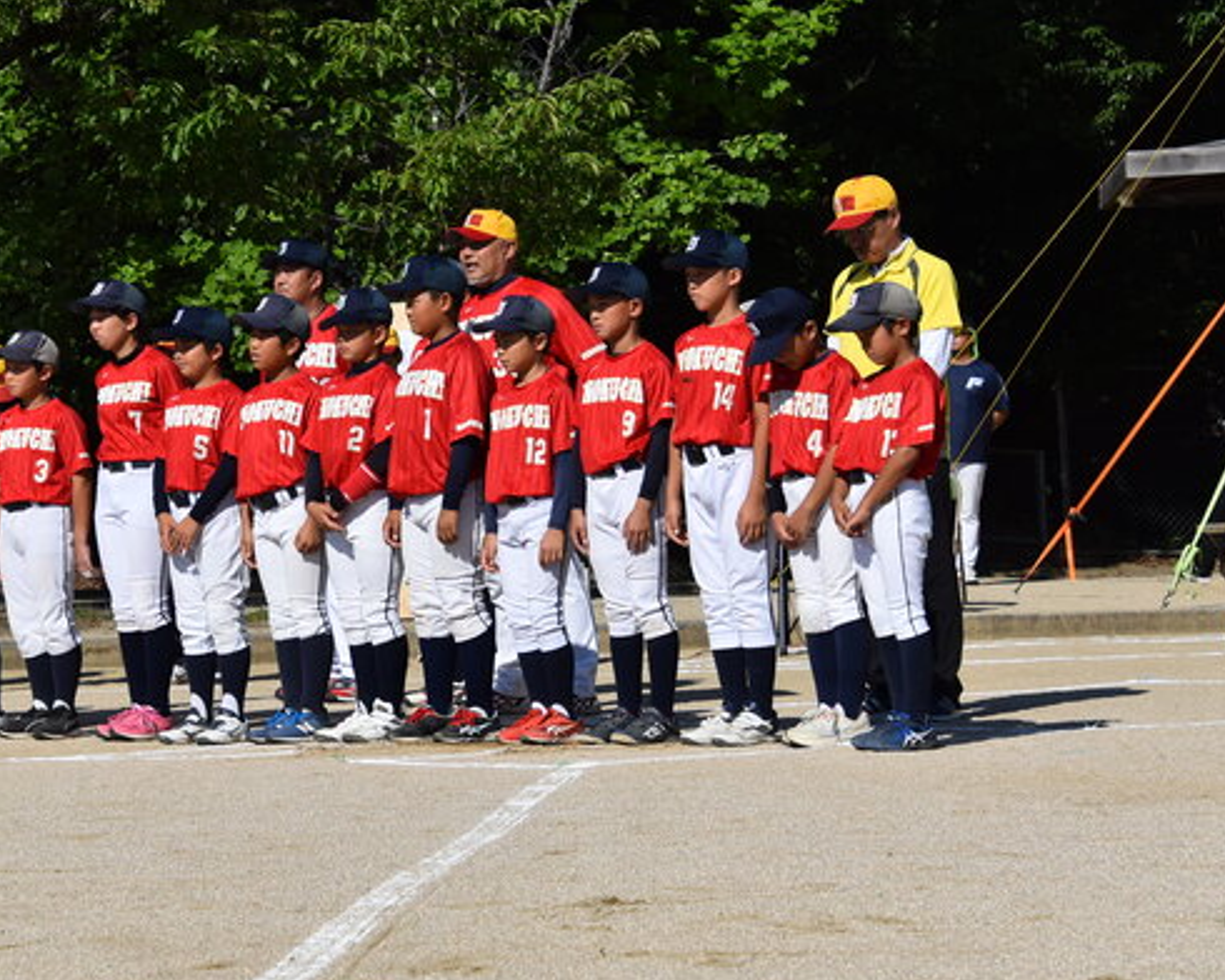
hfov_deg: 14.2
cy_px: 490
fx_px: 4894
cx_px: 432
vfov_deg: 11.4
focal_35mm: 135
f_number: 8
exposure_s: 1/2000
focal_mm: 70
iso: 400
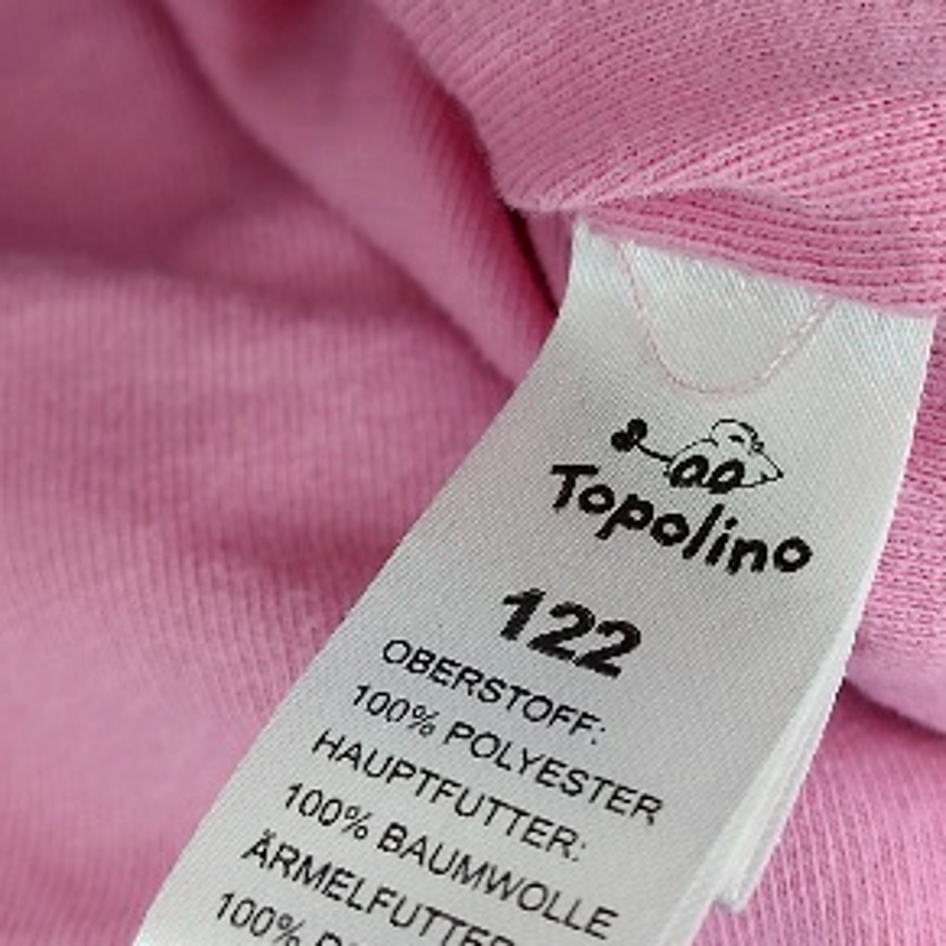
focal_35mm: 37
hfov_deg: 44.7
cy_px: 813
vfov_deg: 42.0
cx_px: 564
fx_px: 1144
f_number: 1.8
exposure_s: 1/50
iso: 100
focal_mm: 5.23
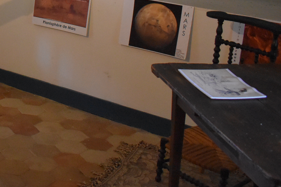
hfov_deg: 24.8
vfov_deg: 18.0
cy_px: -23
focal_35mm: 73
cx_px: -65
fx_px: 570
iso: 3200
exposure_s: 1/125
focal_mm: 18
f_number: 3.5
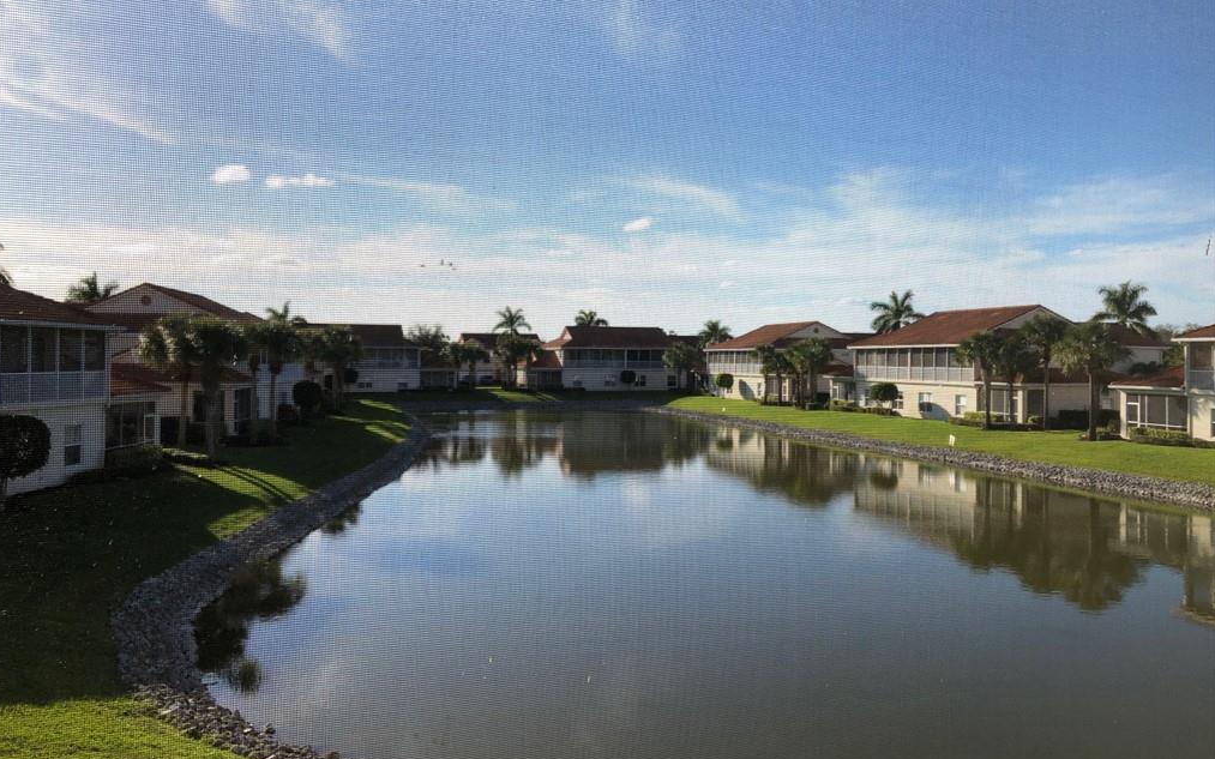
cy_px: 362
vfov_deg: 41.8
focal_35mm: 30
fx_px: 993
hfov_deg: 62.9
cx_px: 603
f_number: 1.8
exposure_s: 1/2088
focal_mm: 3.99
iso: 20
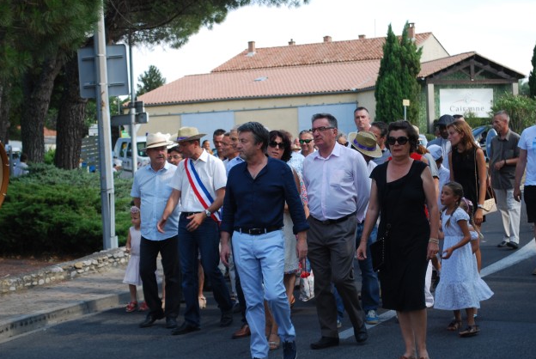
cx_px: 268
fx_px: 1193
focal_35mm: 80
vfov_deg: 17.1
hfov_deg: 25.3
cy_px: 183
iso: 125
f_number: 5.6
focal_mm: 52
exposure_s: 1/125
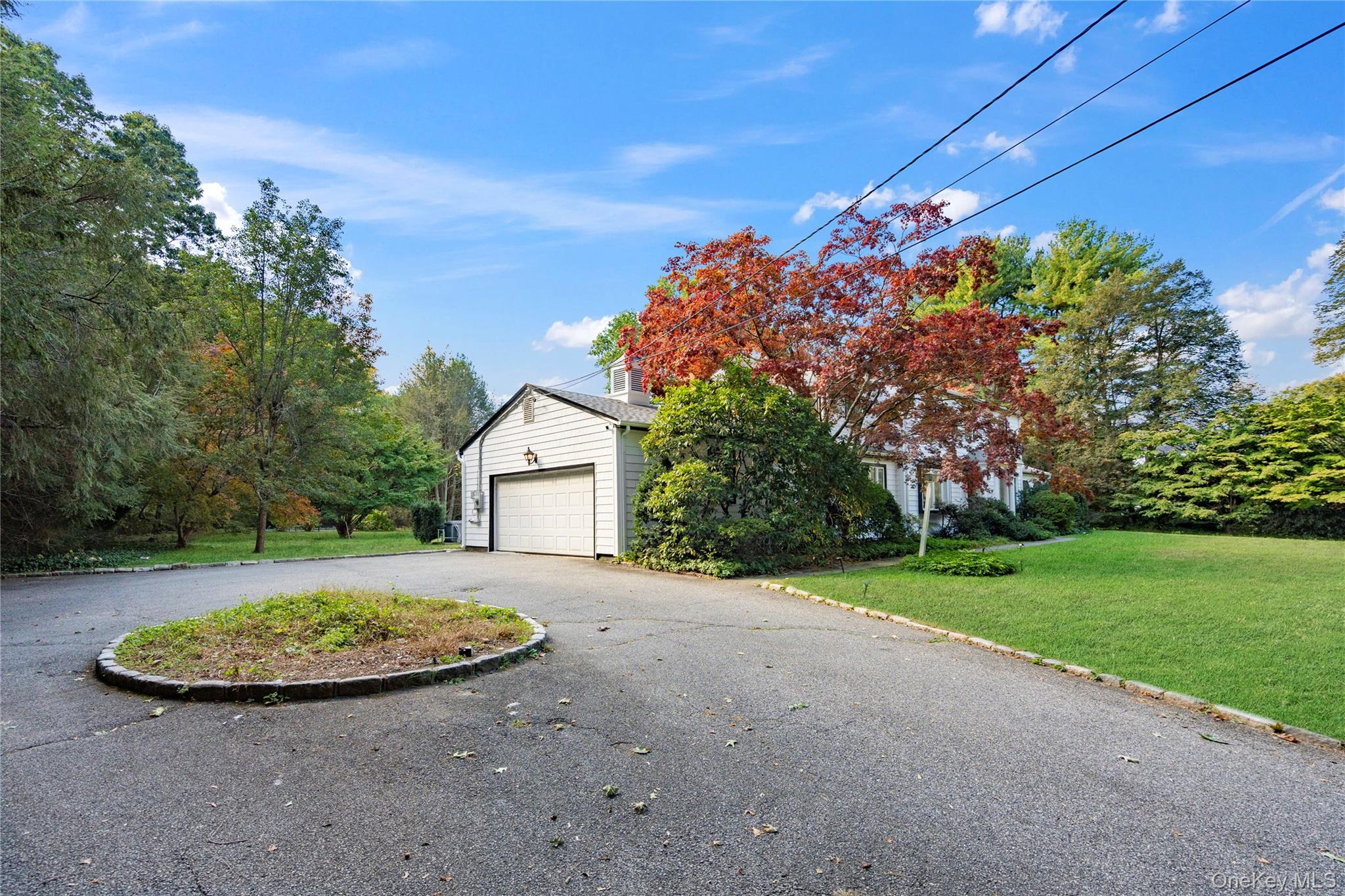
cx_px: 672
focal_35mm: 16
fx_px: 598
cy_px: 448
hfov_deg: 96.7
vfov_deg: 73.7
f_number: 6.3
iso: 640
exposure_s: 1/400
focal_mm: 16
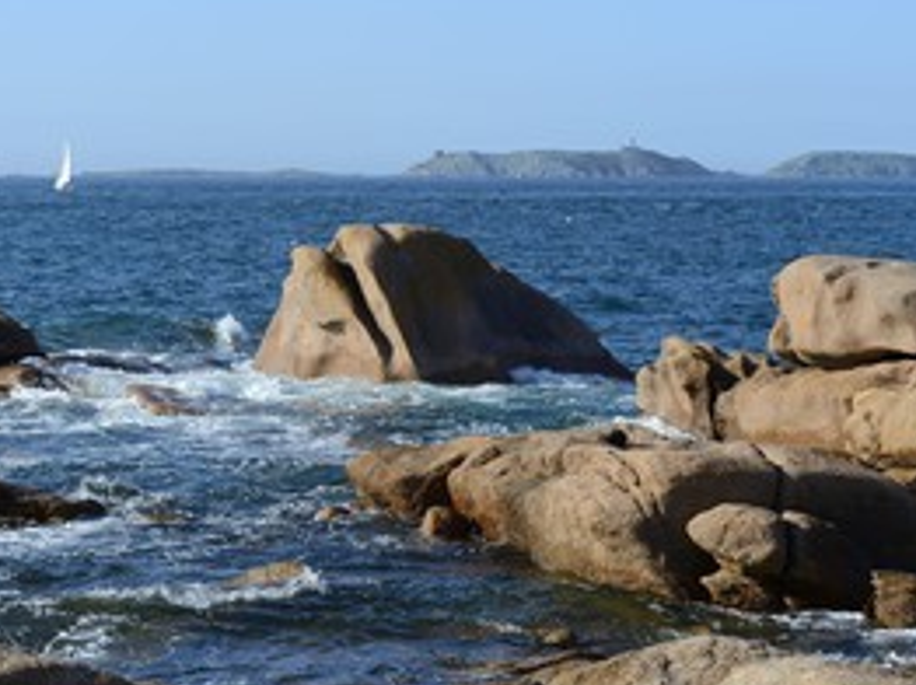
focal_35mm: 108
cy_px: 360
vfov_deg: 13.7
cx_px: 381
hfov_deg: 18.2
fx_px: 2855
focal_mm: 70
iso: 200
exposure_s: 1/250
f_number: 11
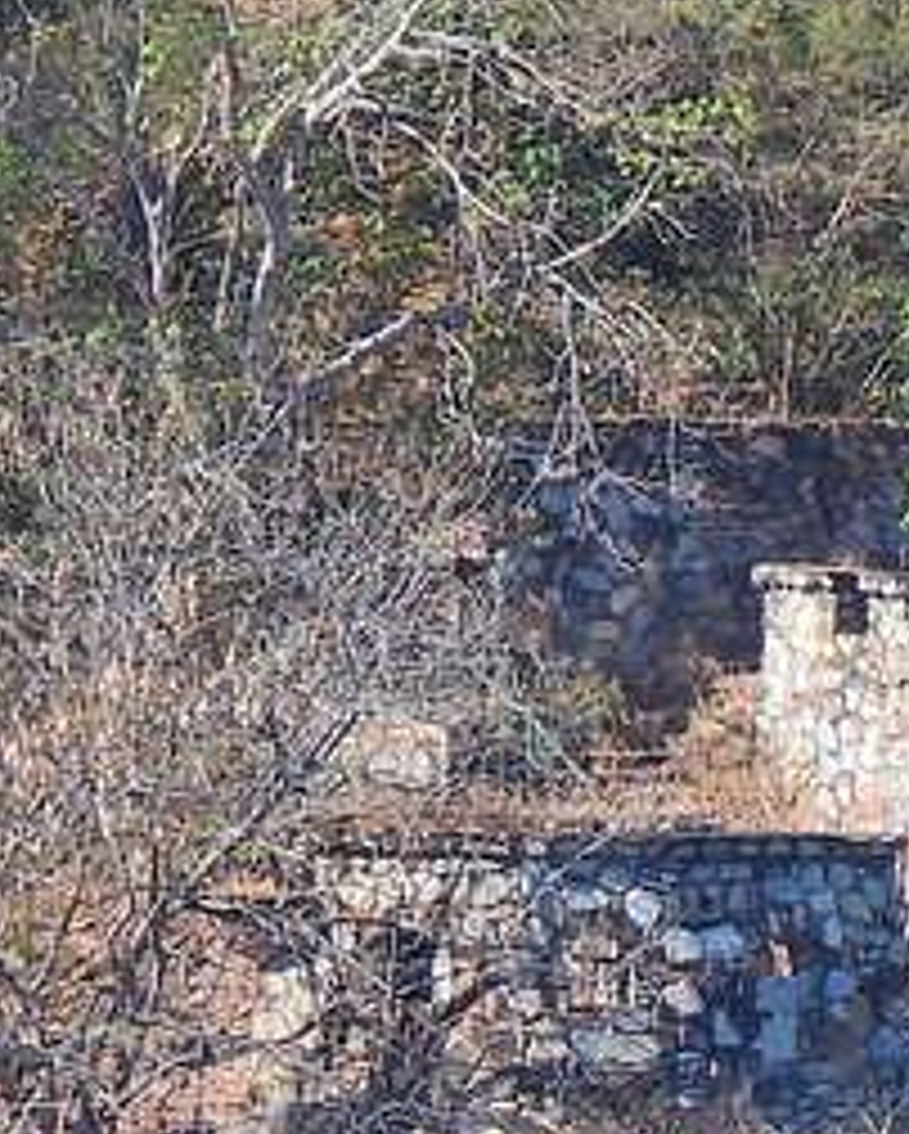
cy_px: 904
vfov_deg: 1.5
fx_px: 43228
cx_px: 1584
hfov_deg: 1.2
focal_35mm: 1287
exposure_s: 1/500
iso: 100
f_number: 4.5
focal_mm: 46.4
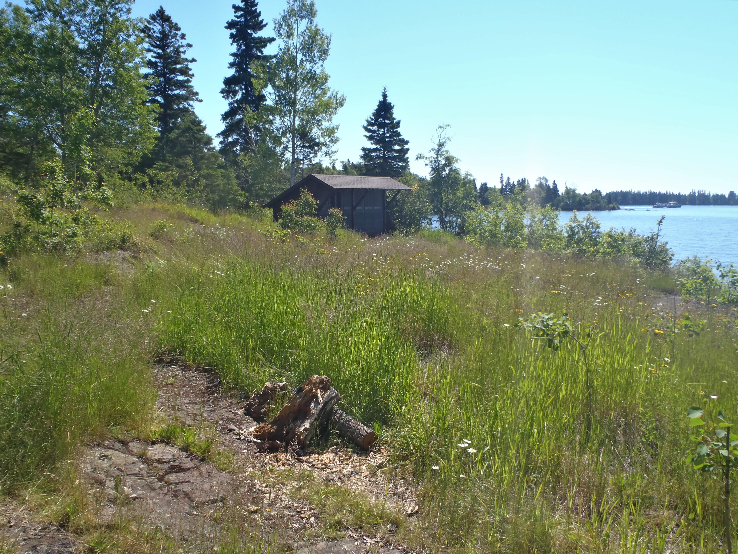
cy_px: 277
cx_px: 369
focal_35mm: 28
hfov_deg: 63.4
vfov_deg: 49.8
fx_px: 597
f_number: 10
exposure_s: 1/60
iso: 100
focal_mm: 5
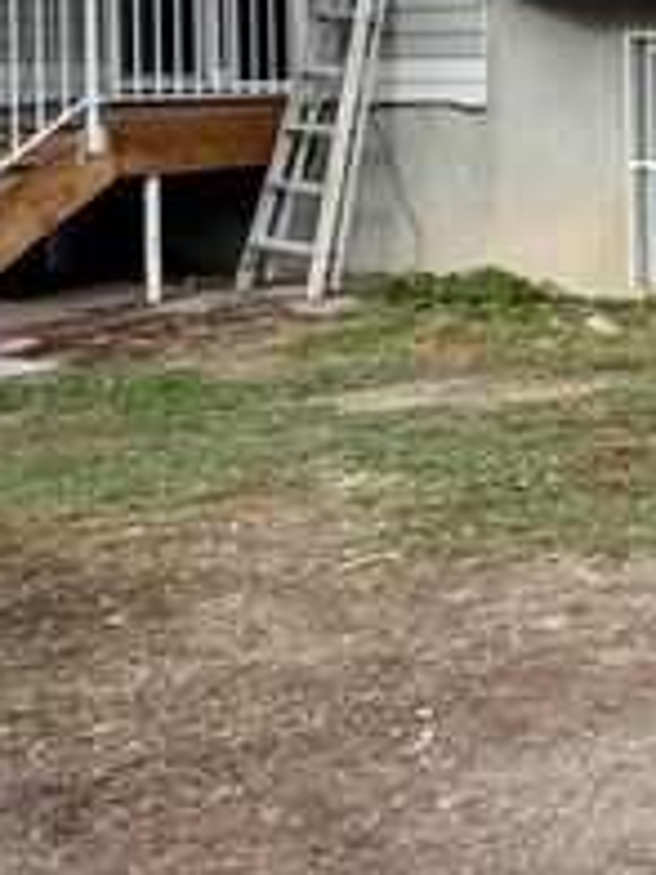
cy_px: 94
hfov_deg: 15.6
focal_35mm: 73
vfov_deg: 25.9
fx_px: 1845
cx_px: 1343
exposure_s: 1/1110
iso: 50
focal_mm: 2.22
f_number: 2.2
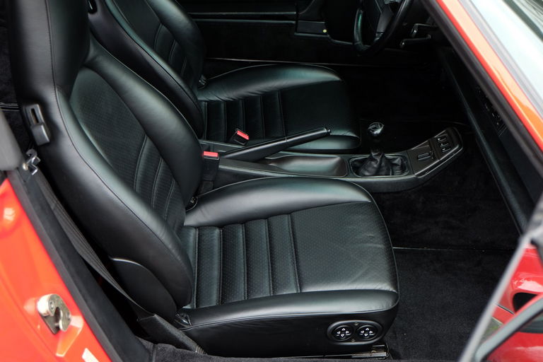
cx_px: 272
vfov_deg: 29.9
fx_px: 679
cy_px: 181
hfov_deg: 43.6
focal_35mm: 45
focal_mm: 30.2
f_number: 3.6
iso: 640
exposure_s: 1/60
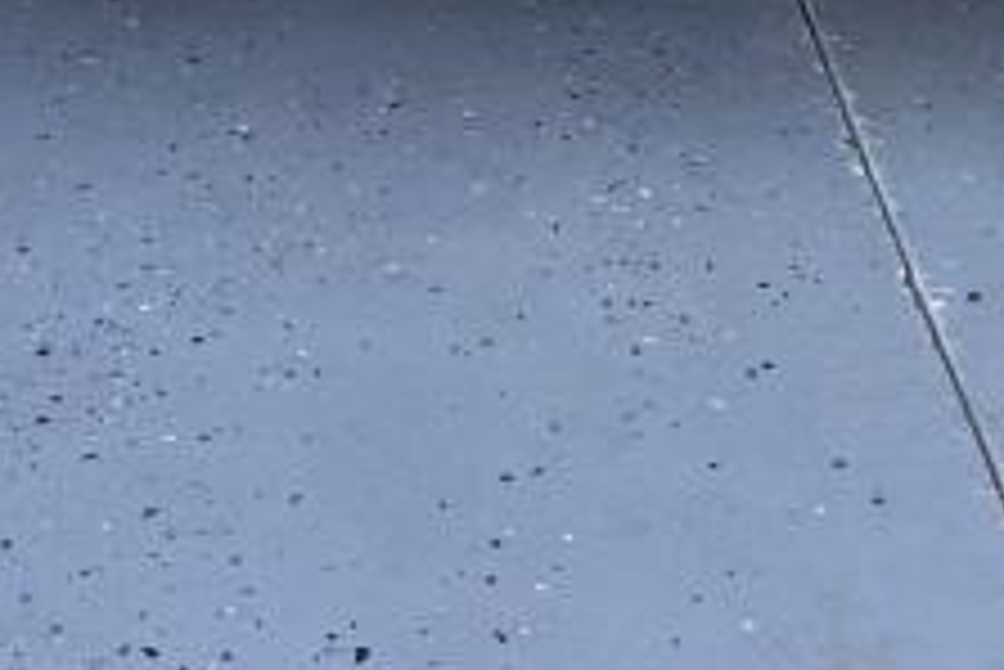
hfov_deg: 32.9
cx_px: 518
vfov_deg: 21.1
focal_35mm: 61
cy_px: -90
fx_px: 1702
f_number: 1.6
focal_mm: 5.1
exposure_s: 1/122
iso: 50
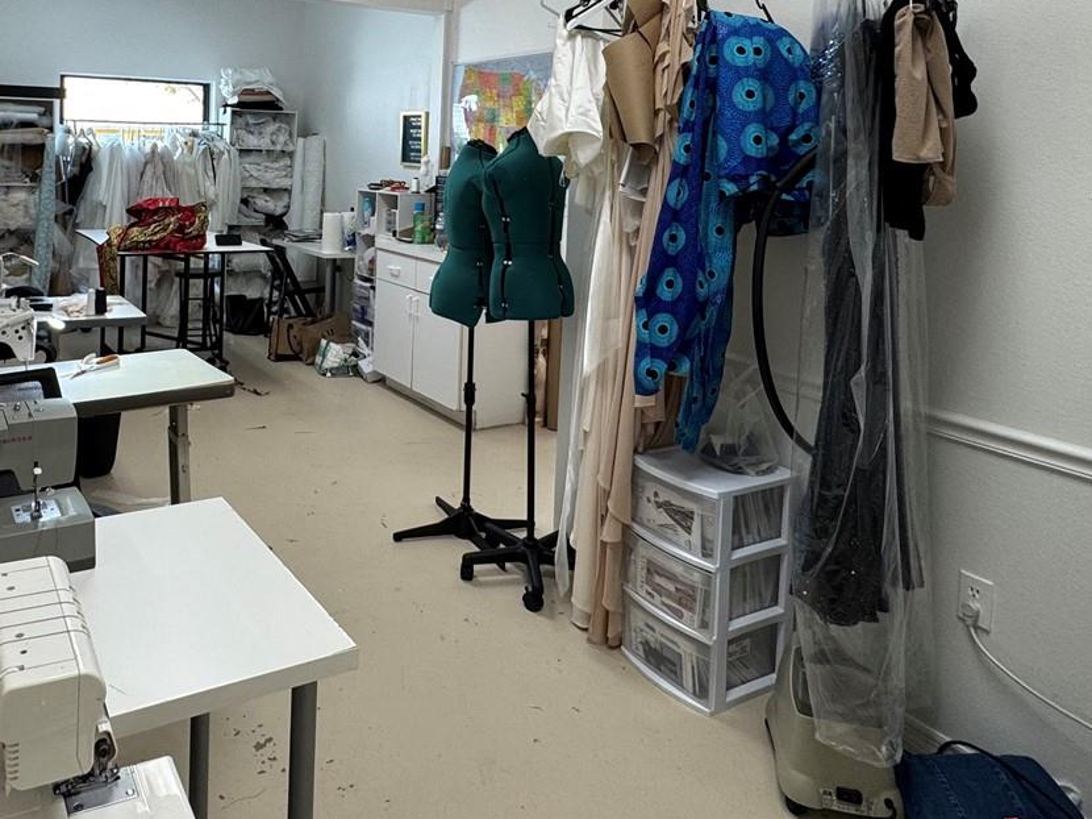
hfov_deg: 62.9
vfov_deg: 48.8
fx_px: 851
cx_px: 326
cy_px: 180
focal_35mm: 27
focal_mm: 2.22
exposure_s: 1/120
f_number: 2.2
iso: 125
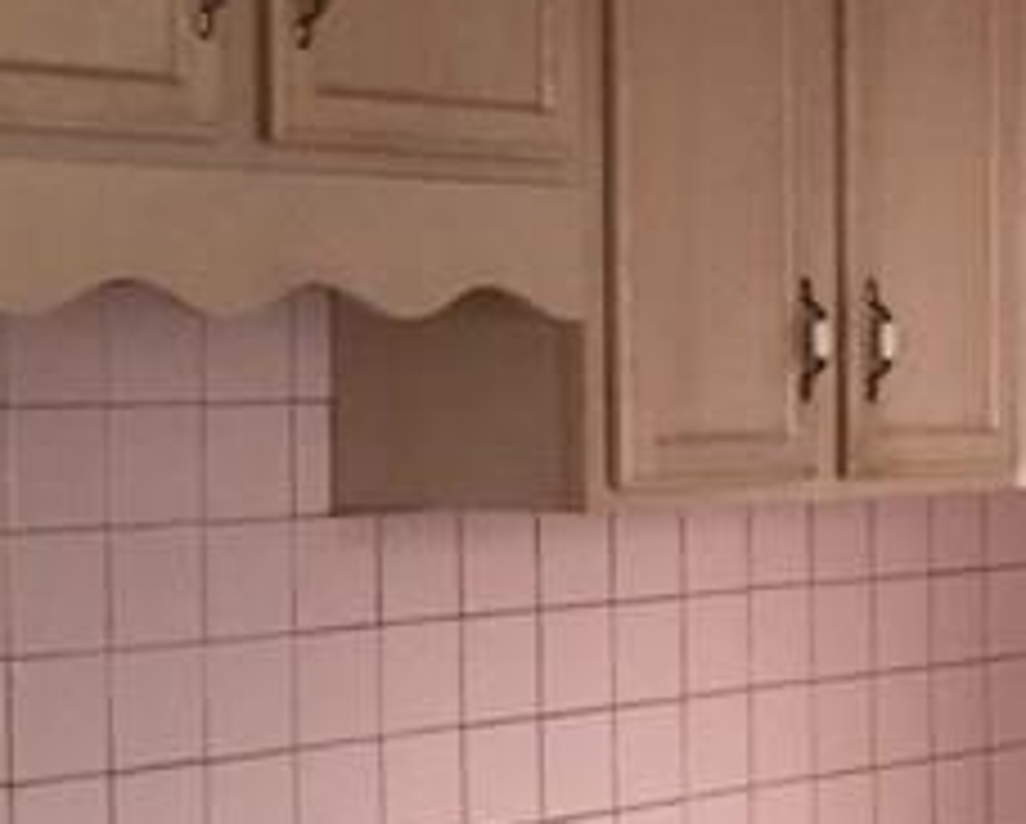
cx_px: 1971
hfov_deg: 13.3
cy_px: 518
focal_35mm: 127
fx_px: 3861
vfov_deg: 12.2
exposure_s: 1/30
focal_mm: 4.15
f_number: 2.2
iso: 100
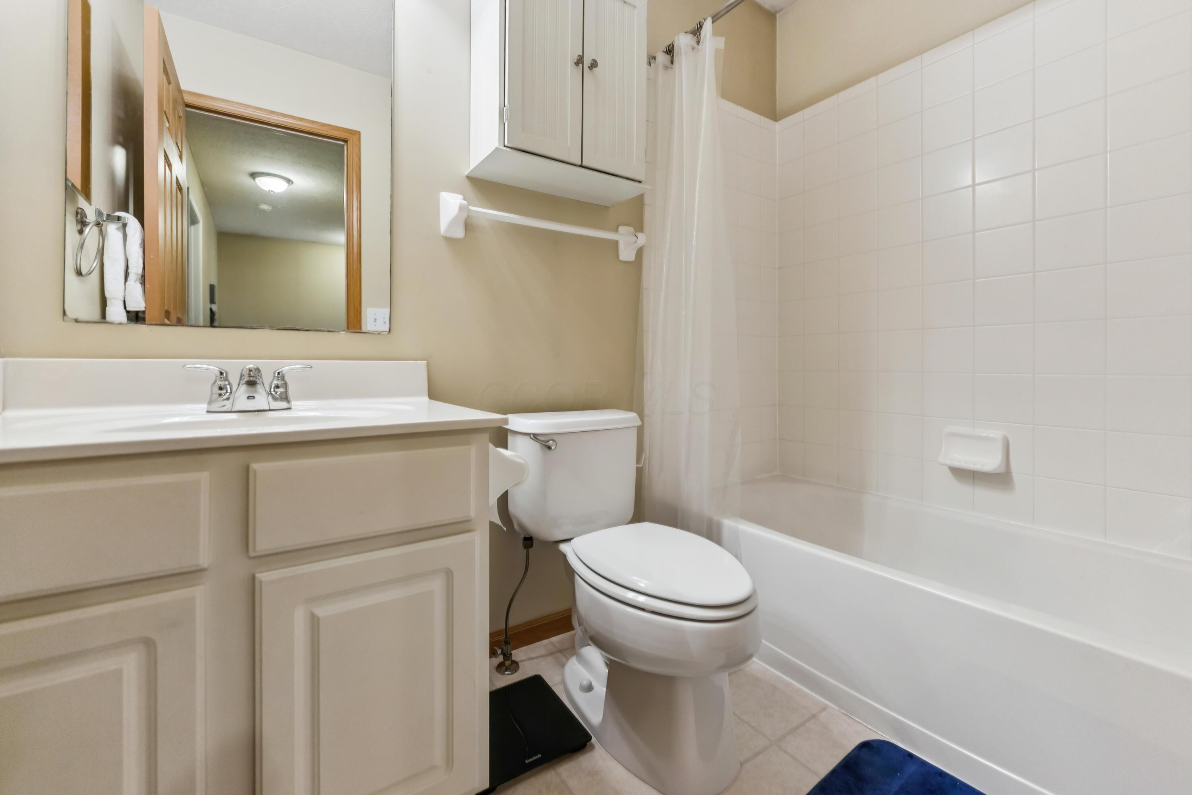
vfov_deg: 78.8
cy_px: 398
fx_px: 483
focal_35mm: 15
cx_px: 596
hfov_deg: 101.9
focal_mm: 14.6
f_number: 2.8
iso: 800
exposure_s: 1/100
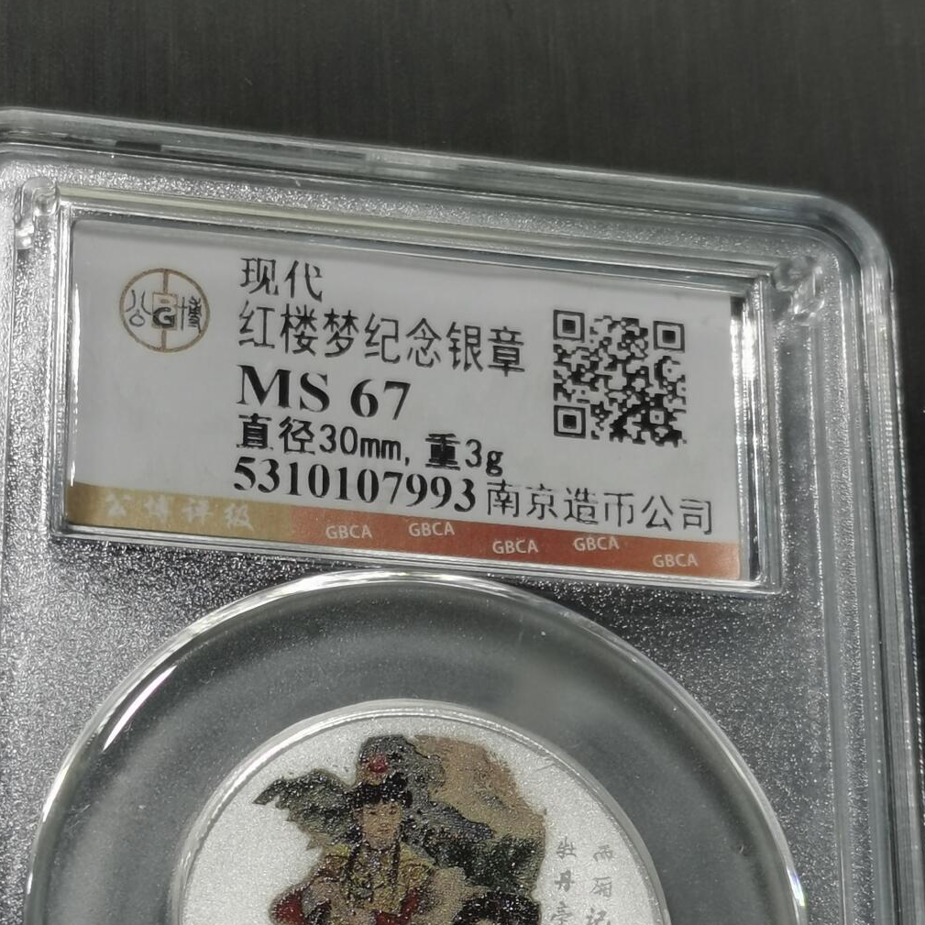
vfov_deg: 15.5
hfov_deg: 15.5
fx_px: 3386
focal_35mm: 112
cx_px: 387
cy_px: 697
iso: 50
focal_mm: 5.58
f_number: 1.8
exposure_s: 1/104
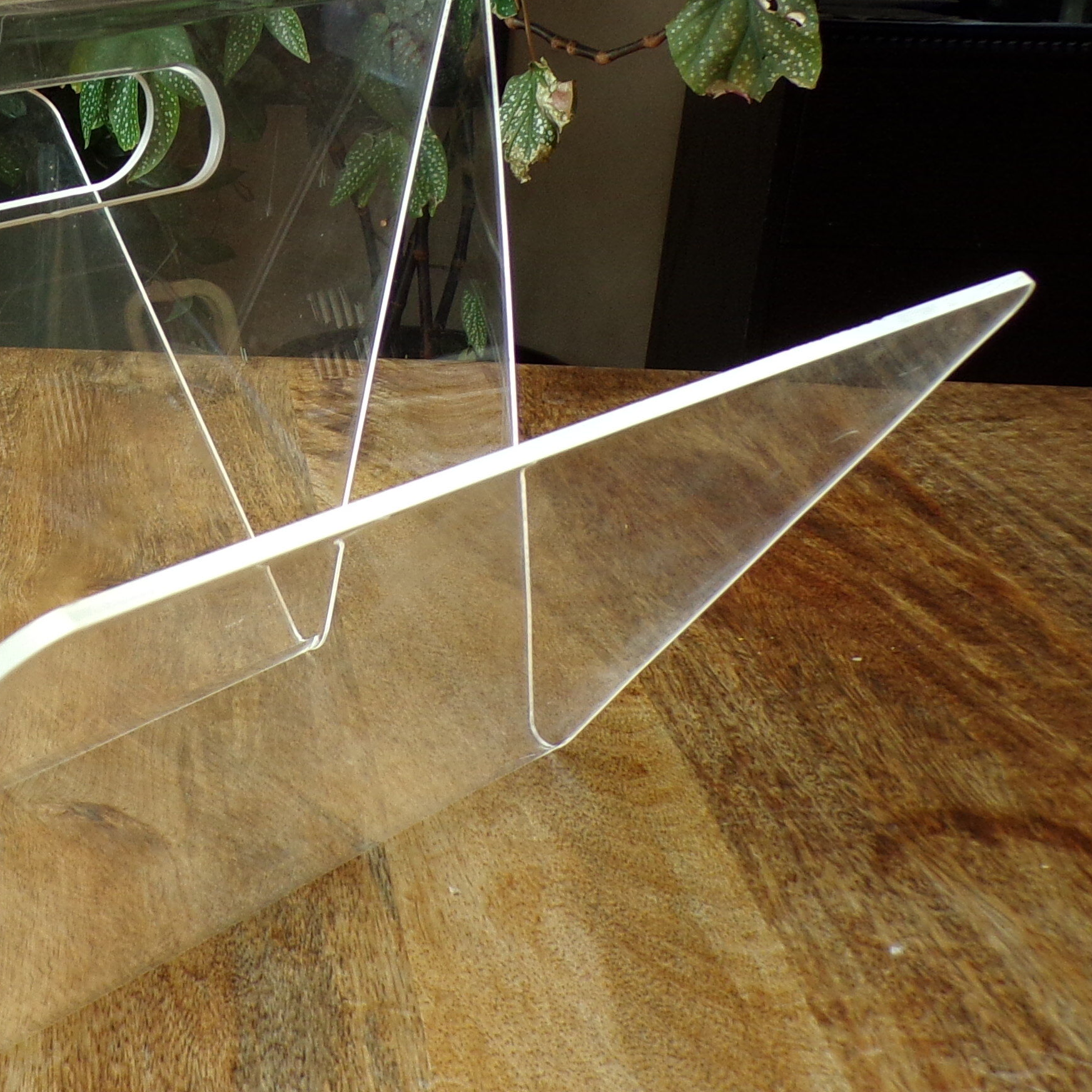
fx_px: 1999
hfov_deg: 28.6
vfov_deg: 30.5
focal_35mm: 56
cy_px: 472
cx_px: -8
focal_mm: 4.3
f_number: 4.3
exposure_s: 1/34
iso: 86
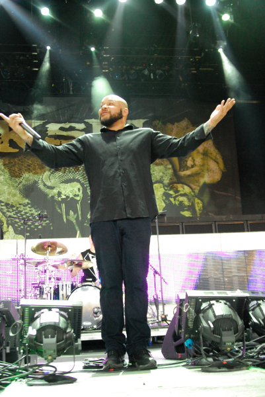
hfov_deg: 31.9
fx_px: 463
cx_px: 132
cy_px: 198
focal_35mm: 42
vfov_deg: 46.4
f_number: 2.8
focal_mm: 28
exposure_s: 1/160
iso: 1250
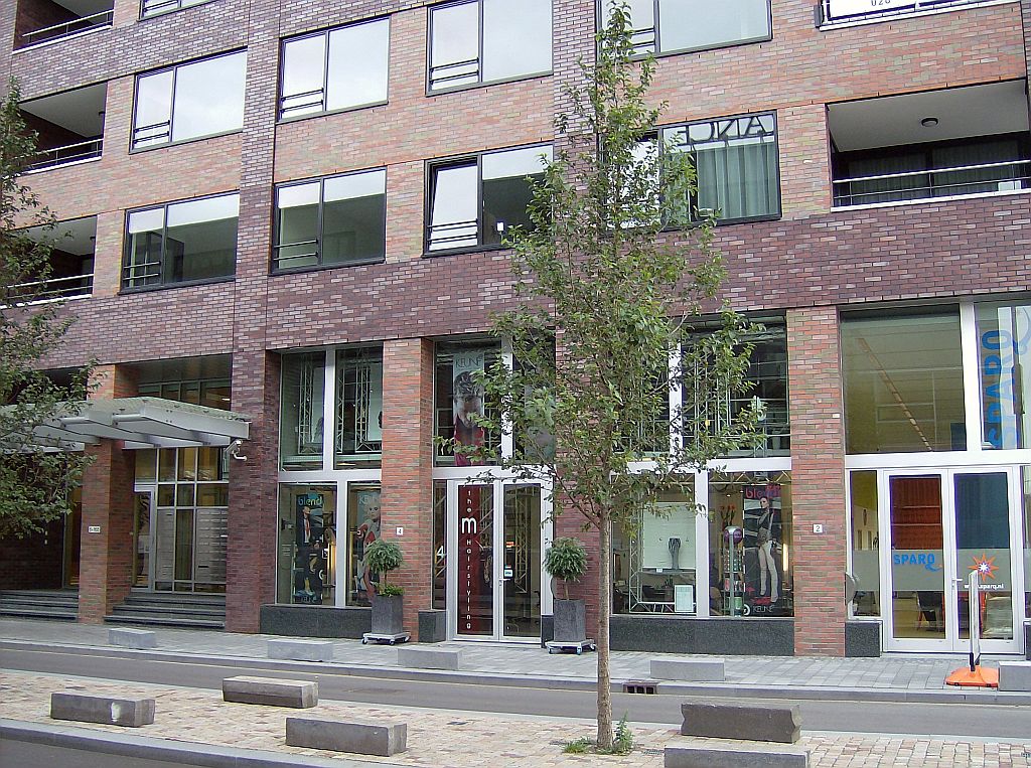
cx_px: 516
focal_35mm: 36
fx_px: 1070
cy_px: 384
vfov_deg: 39.5
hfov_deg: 51.5
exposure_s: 1/84.6
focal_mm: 6
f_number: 2.8
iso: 100
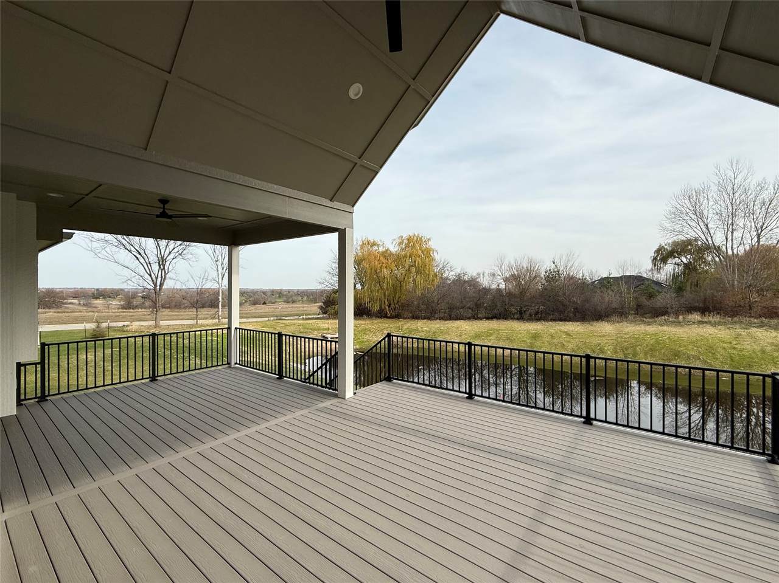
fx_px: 315
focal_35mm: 14
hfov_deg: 102.1
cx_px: 390
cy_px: 292
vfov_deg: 85.6
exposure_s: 1/1656
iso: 50
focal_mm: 2.22
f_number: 2.2
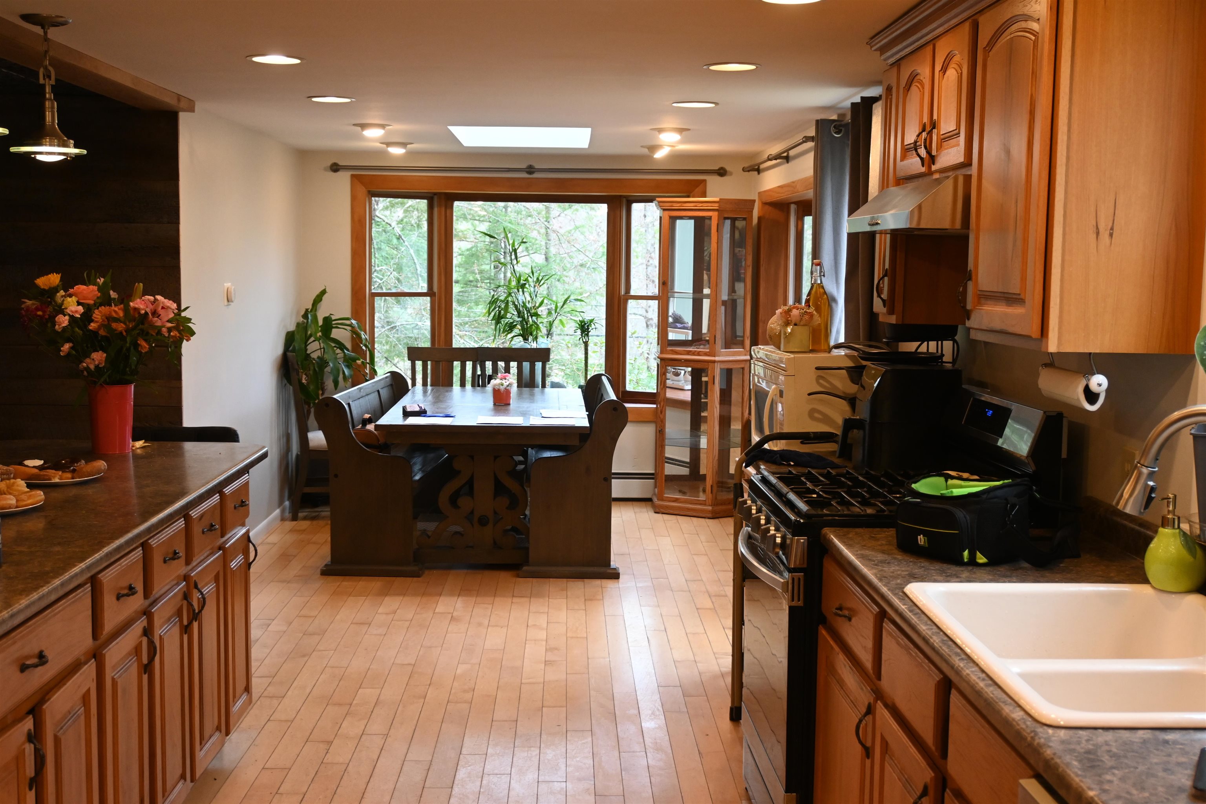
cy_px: 402
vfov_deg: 31.9
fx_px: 1407
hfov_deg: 46.4
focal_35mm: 42
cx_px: 603
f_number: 4.5
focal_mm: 28
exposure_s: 1/125
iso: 900
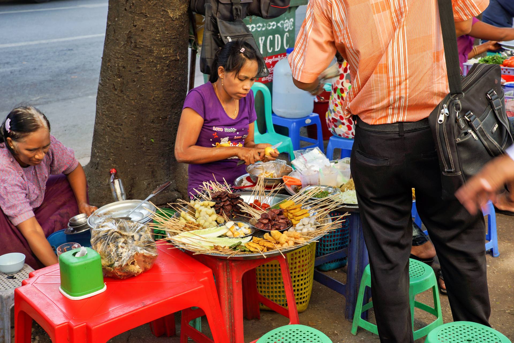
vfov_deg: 22.6
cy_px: 172
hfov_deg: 33.4
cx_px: 257
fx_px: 857
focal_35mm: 60
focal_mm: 60
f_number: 8
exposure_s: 1/50
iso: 100
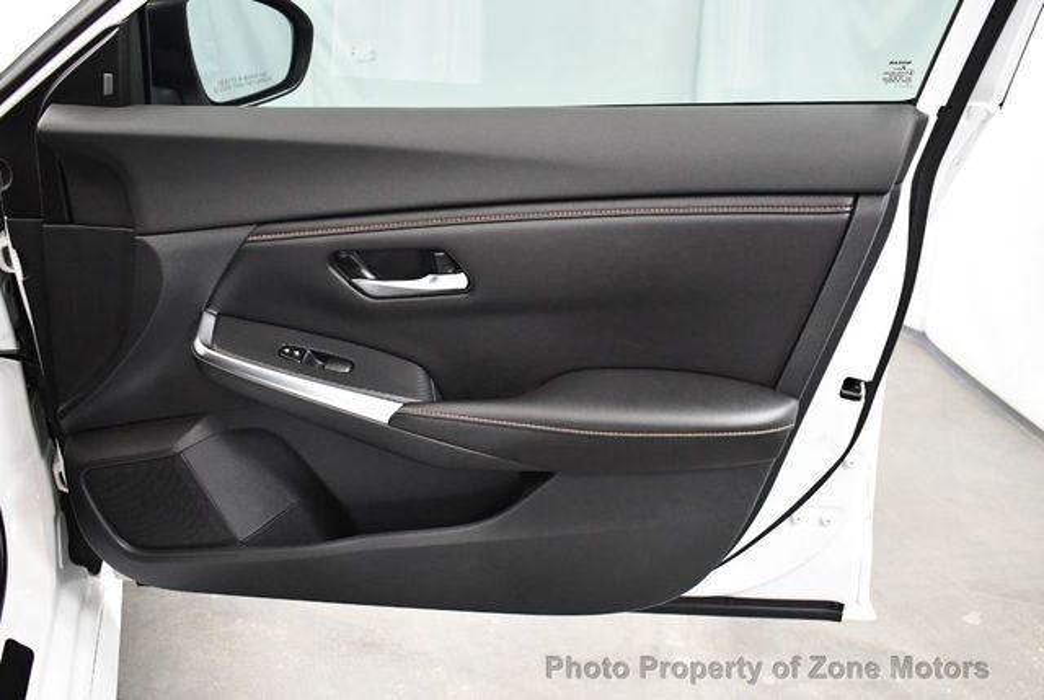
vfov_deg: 37.0
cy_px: 350
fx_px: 1046
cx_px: 522
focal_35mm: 36
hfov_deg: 53.1
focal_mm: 18
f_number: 3.5
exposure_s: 1/100
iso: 3200
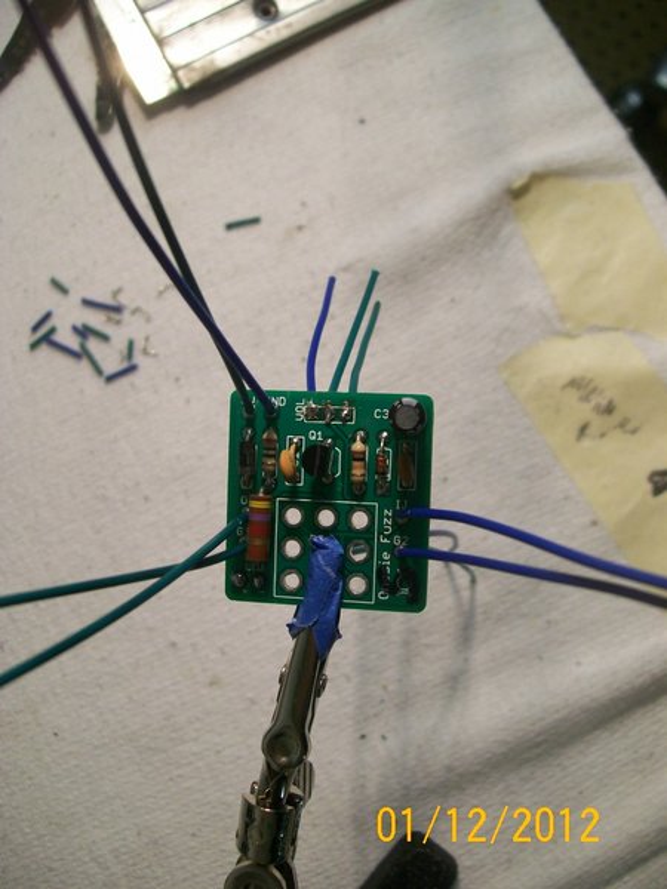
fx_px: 925
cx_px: 334
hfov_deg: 39.7
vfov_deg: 51.4
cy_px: 444
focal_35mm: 36
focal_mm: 6
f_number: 2.7
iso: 84
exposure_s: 1/32
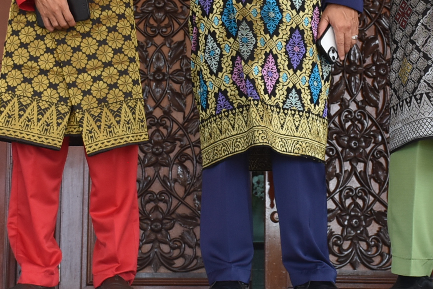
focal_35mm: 125
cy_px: 13
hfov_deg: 16.4
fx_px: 1499
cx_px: 278
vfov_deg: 10.9
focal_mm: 27
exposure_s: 1/125
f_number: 5.6
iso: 400
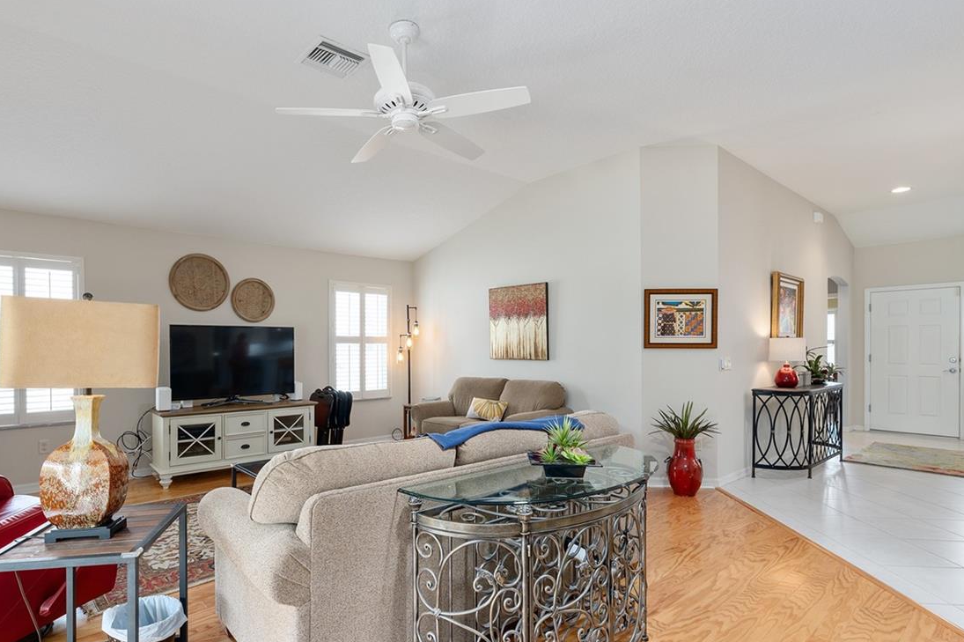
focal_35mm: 19
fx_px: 509
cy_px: 365
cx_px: 419
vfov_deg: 64.2
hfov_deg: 86.5
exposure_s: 1/6
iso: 250
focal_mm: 13
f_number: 7.1
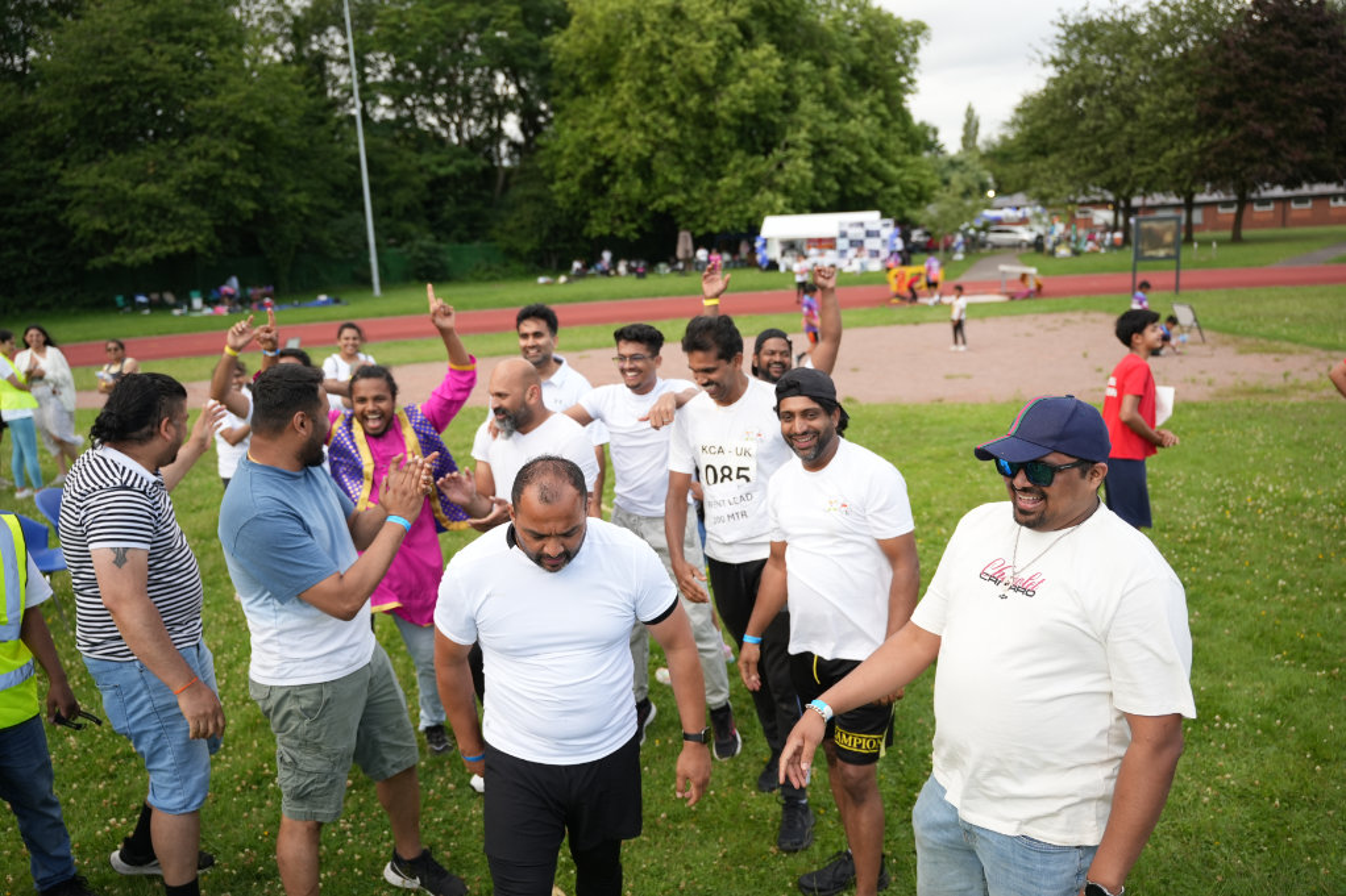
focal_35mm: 29
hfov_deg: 63.0
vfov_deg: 44.4
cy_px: 448
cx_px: 673
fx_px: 1099
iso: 250
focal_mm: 29.4
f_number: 2.8
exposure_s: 1/1000
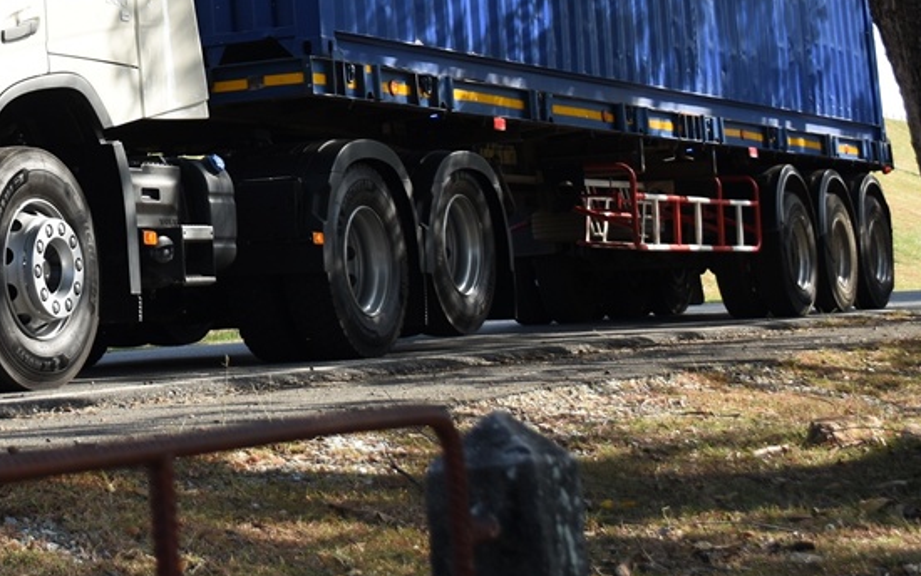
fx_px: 2262
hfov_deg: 22.3
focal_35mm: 90
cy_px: 9
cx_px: 52
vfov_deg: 14.3
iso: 100
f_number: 4.5
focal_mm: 27
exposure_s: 1/400
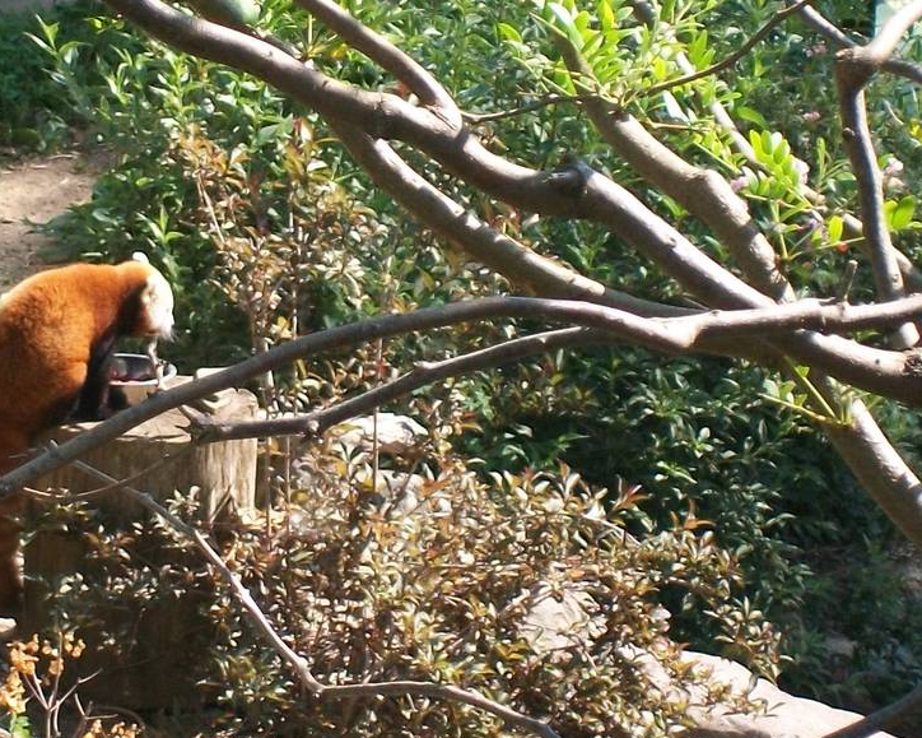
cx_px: 159
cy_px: 306
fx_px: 6357
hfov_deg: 8.3
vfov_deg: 6.6
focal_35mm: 233
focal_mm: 18
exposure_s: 1/160
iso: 80
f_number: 4.8
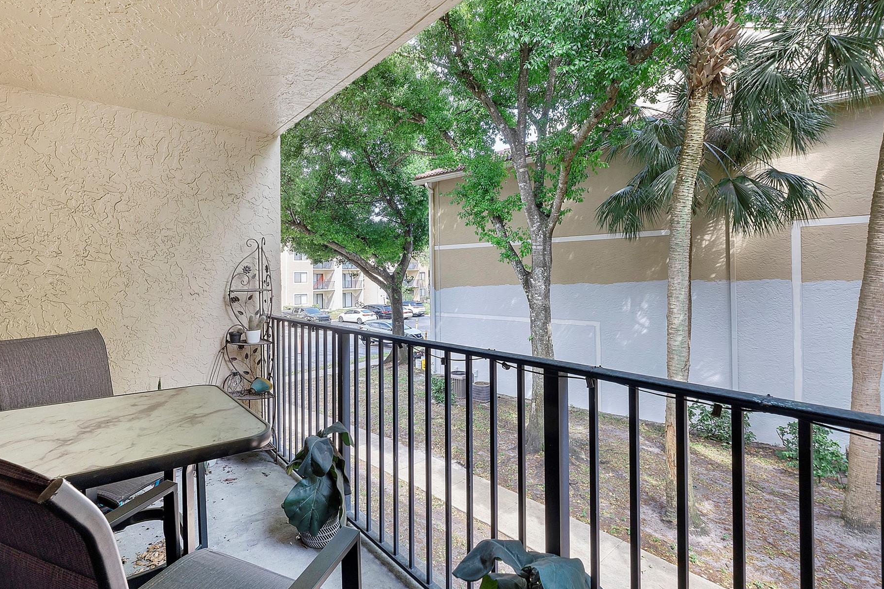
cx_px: 389
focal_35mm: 17
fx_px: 417
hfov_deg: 92.9
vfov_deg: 70.3
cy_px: 275
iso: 100
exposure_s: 1/6
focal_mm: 10
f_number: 11
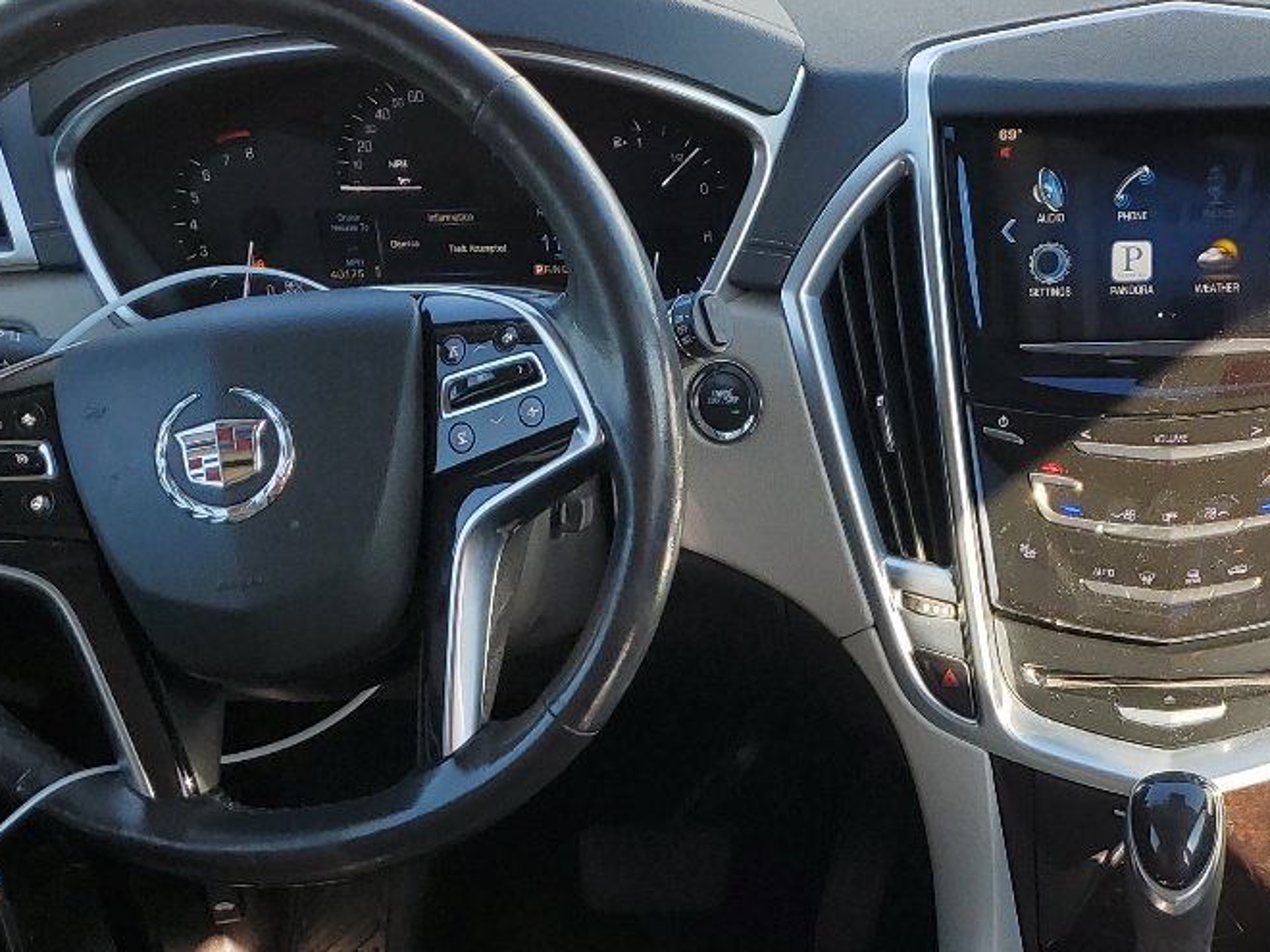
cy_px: 921
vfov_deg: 22.5
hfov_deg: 30.1
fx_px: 2311
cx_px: 989
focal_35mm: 63
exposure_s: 1/370
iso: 50
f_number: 1.5
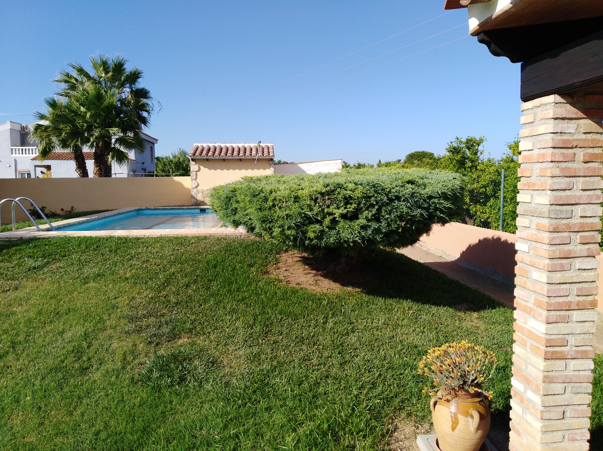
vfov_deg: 53.0
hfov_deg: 67.4
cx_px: 302
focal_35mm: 26
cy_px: 226
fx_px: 452
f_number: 2.2
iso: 100
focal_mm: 3.83
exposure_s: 1/877
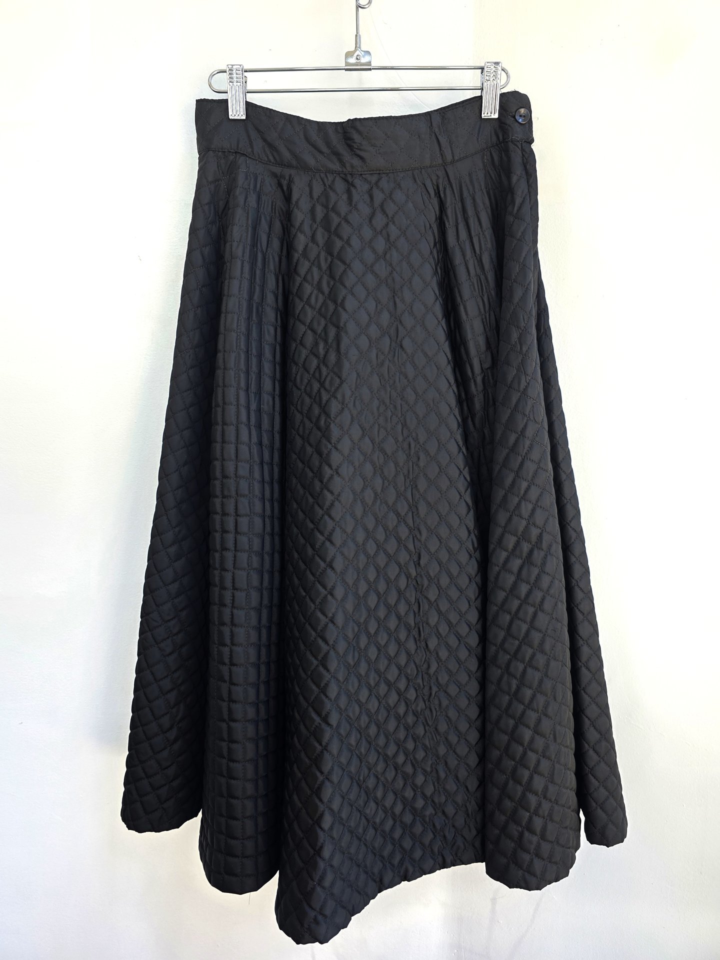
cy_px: 480
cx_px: 360
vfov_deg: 73.9
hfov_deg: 58.9
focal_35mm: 23
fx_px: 638
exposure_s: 1/120
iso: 80
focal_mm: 6.3
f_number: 1.7
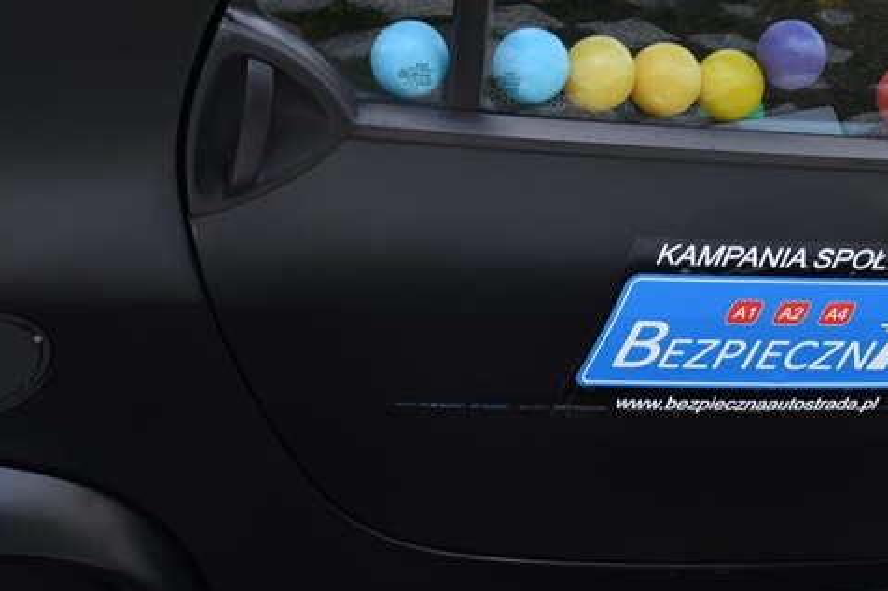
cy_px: -30
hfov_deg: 16.8
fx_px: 2983
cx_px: 715
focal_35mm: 121
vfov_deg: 11.2
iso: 140
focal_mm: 32
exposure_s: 1/320
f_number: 4
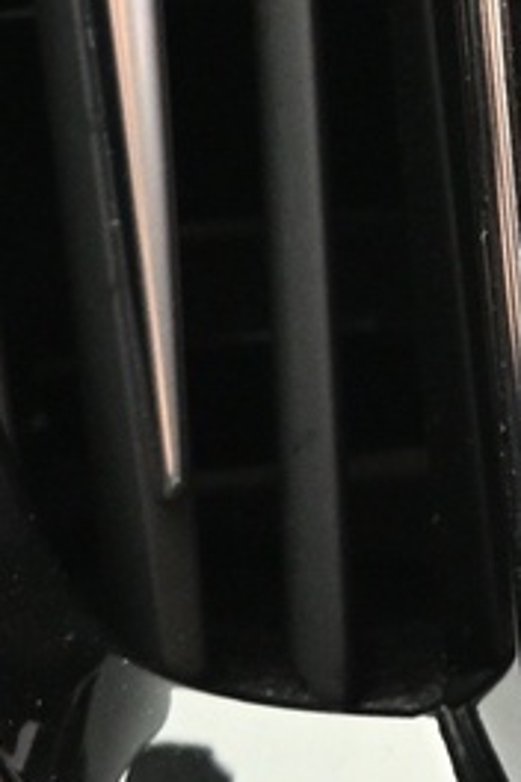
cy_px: -406
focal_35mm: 147
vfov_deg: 13.2
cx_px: 1522
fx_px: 3191
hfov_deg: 8.1
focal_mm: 16
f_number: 3.5
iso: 1600
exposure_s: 1/4
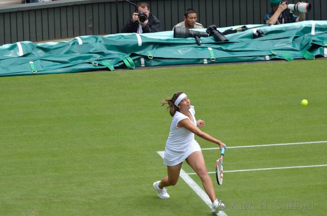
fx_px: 3534
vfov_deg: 3.5
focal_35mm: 390
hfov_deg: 5.3
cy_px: 108
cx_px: 164
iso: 220
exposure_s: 1/800
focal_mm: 260
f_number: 5.3
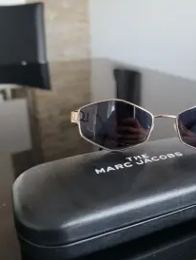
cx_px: 136
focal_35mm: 35
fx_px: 264
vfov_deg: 52.5
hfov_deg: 40.1
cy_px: 121
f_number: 1.8
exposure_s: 1/120
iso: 250
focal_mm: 6.7
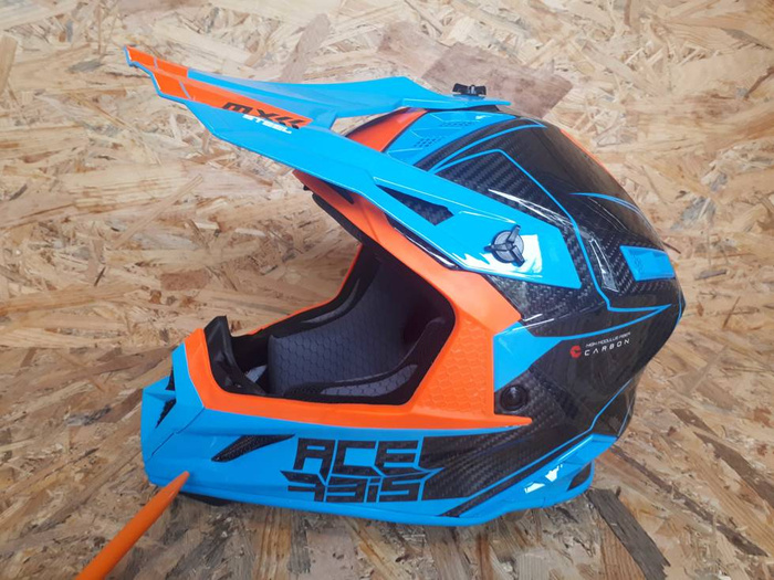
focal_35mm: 27
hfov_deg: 65.3
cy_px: 290
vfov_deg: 51.4
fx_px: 604
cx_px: 387
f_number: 1.9
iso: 80
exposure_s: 1/33
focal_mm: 3.6
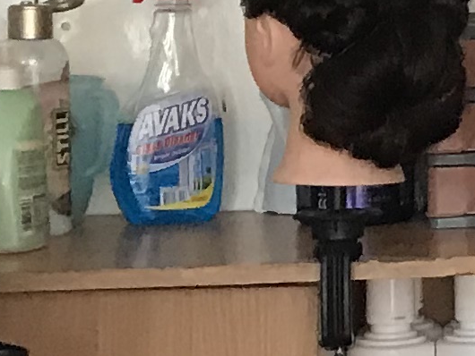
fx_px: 2924
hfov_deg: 7.7
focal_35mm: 213
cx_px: 1550
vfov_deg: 7.0
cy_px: 17
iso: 32
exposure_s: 1/27
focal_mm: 3.99
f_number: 1.8
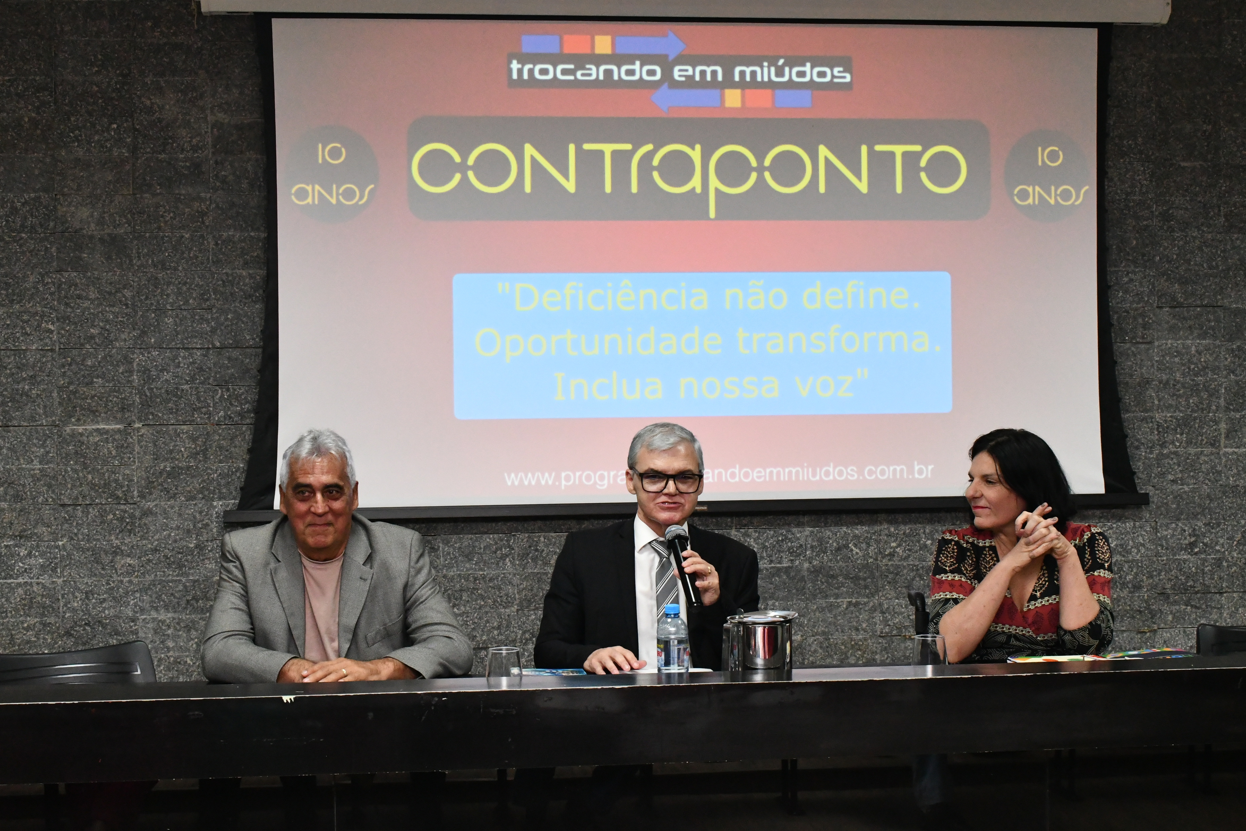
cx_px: 623
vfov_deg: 26.0
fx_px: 1800
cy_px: 416
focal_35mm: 52
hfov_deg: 38.2
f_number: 11
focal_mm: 35
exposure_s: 1/160
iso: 5000
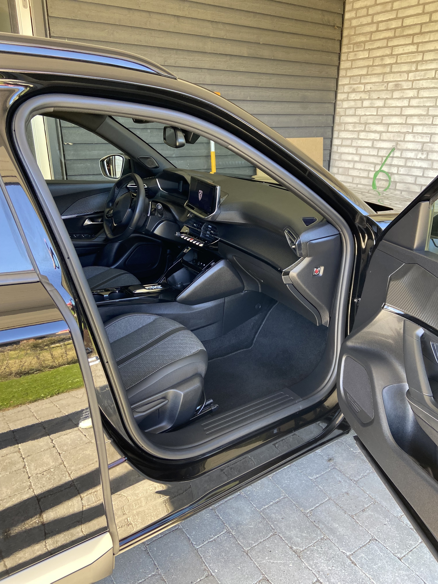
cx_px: 219
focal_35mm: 26
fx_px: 439
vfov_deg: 67.3
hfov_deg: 53.1
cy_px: 292
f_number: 1.8
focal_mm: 4.25
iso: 125
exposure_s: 1/121
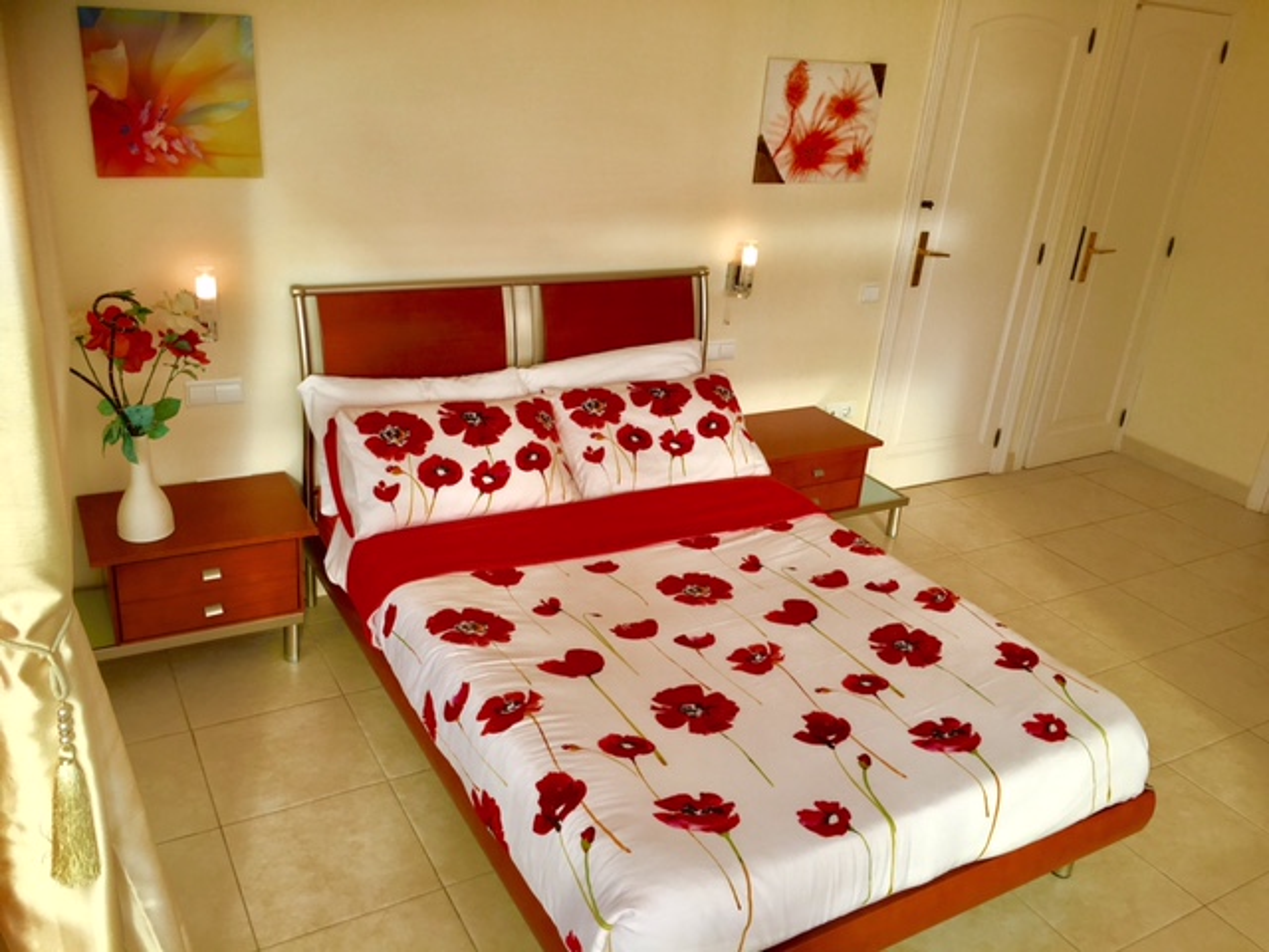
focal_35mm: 29
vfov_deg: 48.2
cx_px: 634
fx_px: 1063
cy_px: 476
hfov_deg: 61.7
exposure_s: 1/250
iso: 25
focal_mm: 4.15
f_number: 2.2
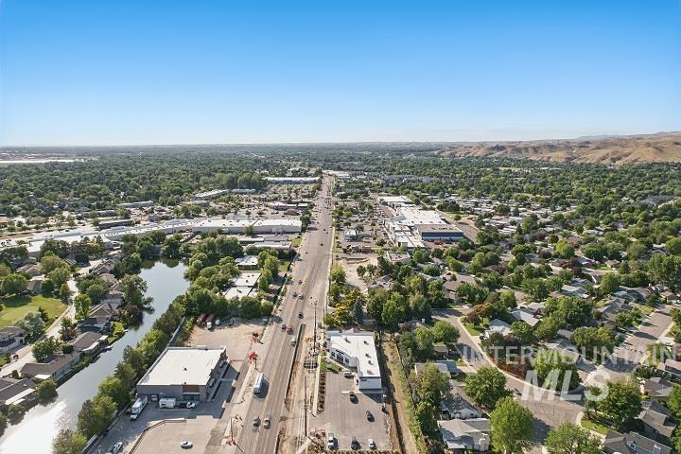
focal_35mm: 22
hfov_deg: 78.6
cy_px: 227
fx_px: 416
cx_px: 340
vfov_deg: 57.2
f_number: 2.8
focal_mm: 8.4
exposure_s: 1/4000
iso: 100
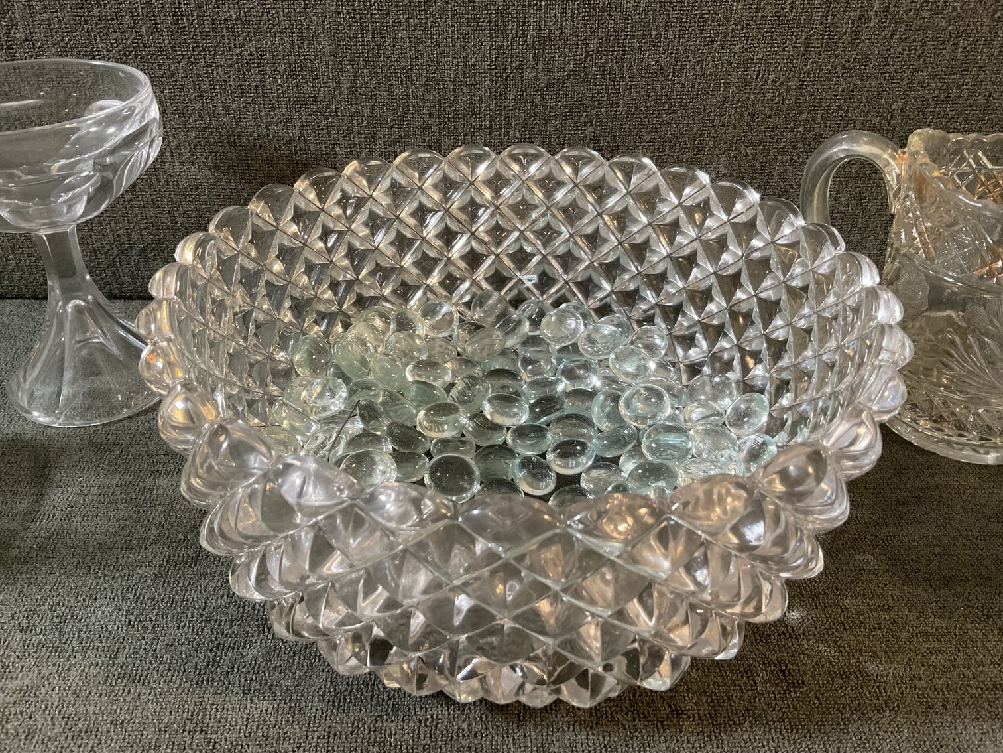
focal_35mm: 29
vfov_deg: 48.2
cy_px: 376
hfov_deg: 61.7
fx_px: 840
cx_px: 502
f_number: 1.8
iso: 125
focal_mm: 3
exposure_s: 1/60
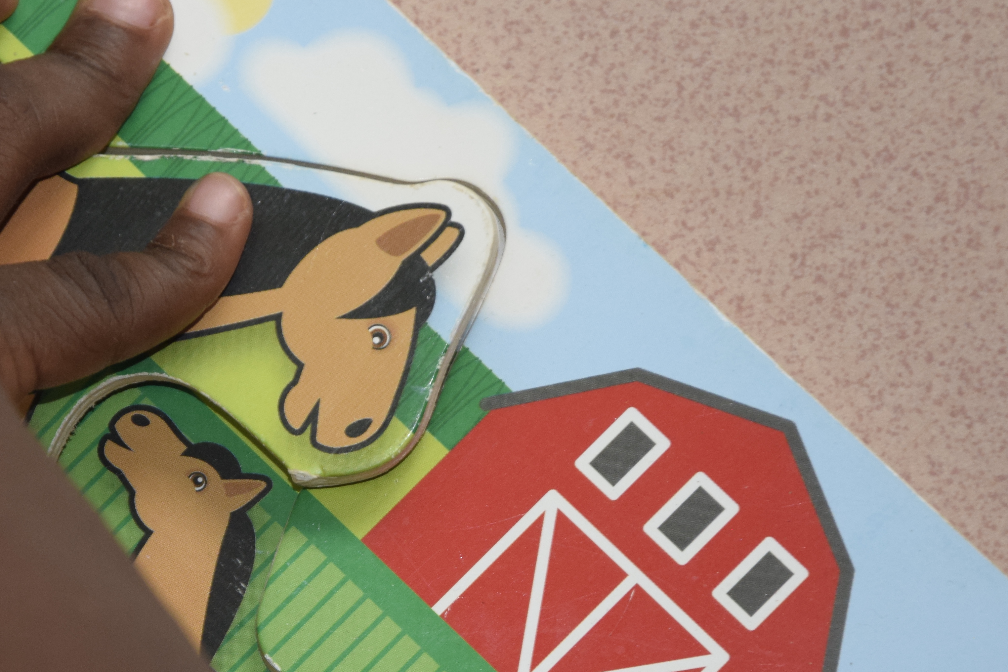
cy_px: 586
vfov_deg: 4.4
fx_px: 8819
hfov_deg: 6.5
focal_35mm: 315
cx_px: 266
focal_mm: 105
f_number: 5.6
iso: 800
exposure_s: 1/100
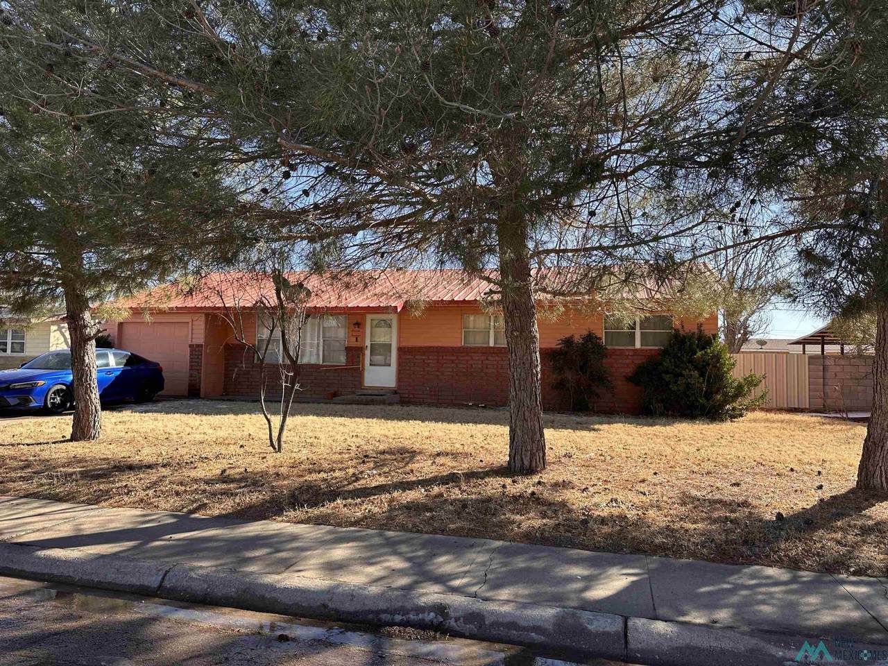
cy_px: 333
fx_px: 616
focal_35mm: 24
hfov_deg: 71.6
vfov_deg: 56.8
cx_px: 444
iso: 80
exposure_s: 1/1304
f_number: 1.78
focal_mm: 6.86
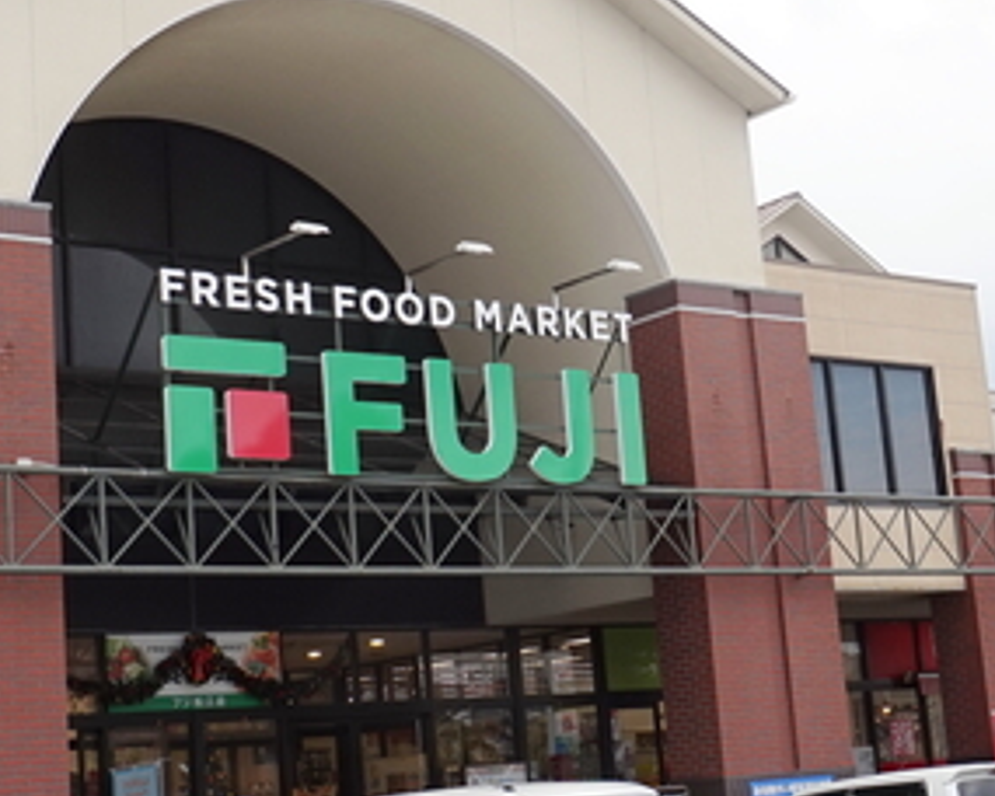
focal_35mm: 64
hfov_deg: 29.6
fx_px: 1885
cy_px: 370
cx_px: 496
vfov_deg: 23.8
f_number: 7.1
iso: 100
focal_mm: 12
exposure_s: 1/80
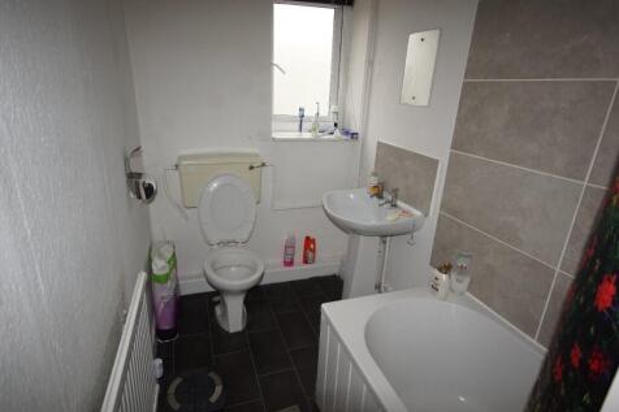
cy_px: 206
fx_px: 335
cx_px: 310
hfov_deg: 85.4
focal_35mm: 20
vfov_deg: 63.2
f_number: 4.5
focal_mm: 13
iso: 800
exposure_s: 1/125
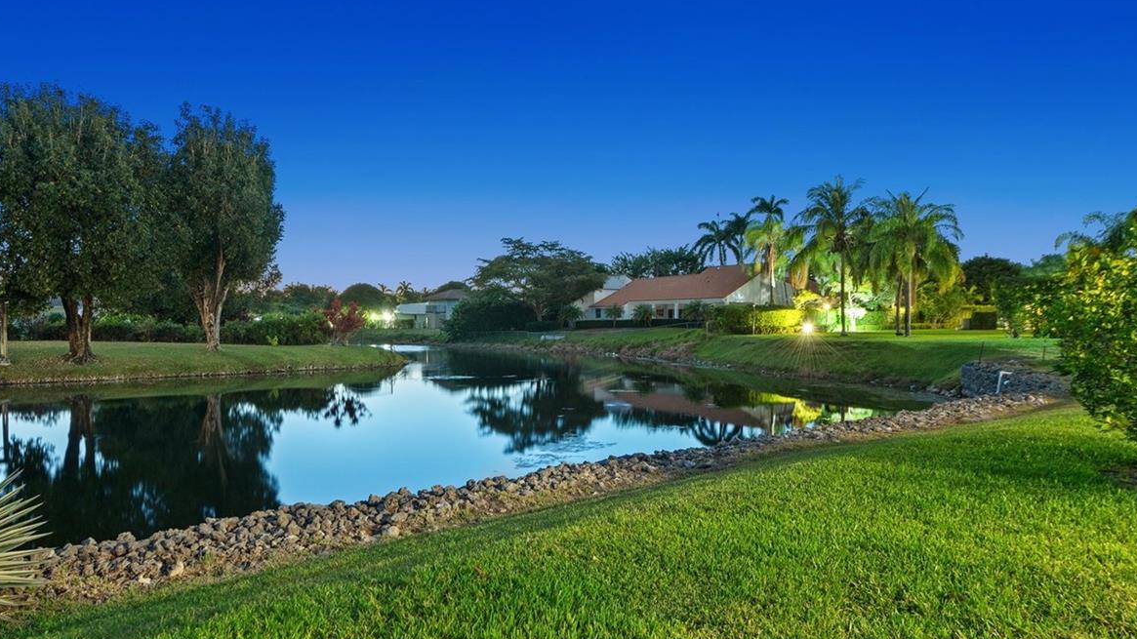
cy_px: 356
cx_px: 439
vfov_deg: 49.4
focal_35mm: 23
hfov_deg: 77.5
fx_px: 693
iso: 200
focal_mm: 16
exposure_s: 20
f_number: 8
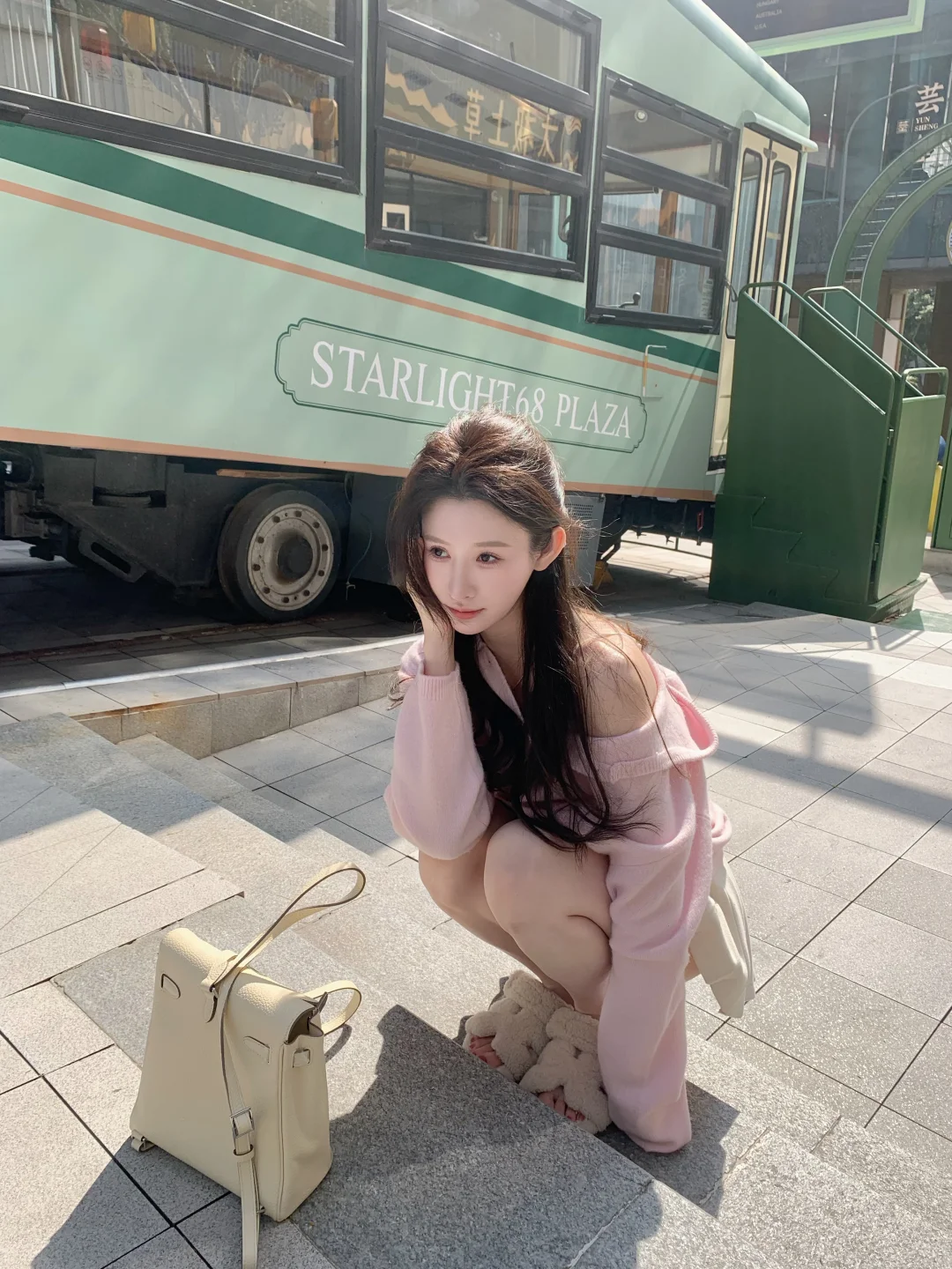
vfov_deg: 67.3
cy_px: 634
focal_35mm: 26
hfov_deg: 53.1
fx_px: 953
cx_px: 476
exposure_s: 1/972
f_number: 1.8
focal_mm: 4.25
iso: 25
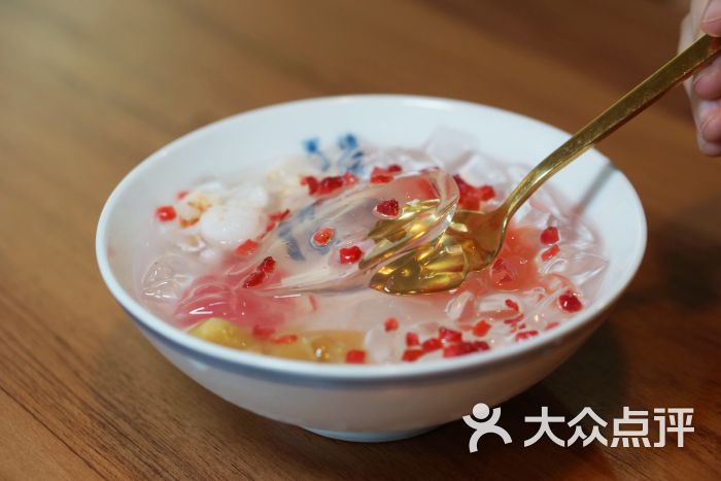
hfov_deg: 27.0
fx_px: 1502
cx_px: 360
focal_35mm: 75
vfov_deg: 18.2
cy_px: 240
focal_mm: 50
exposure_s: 1/100
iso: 400
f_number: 2.5
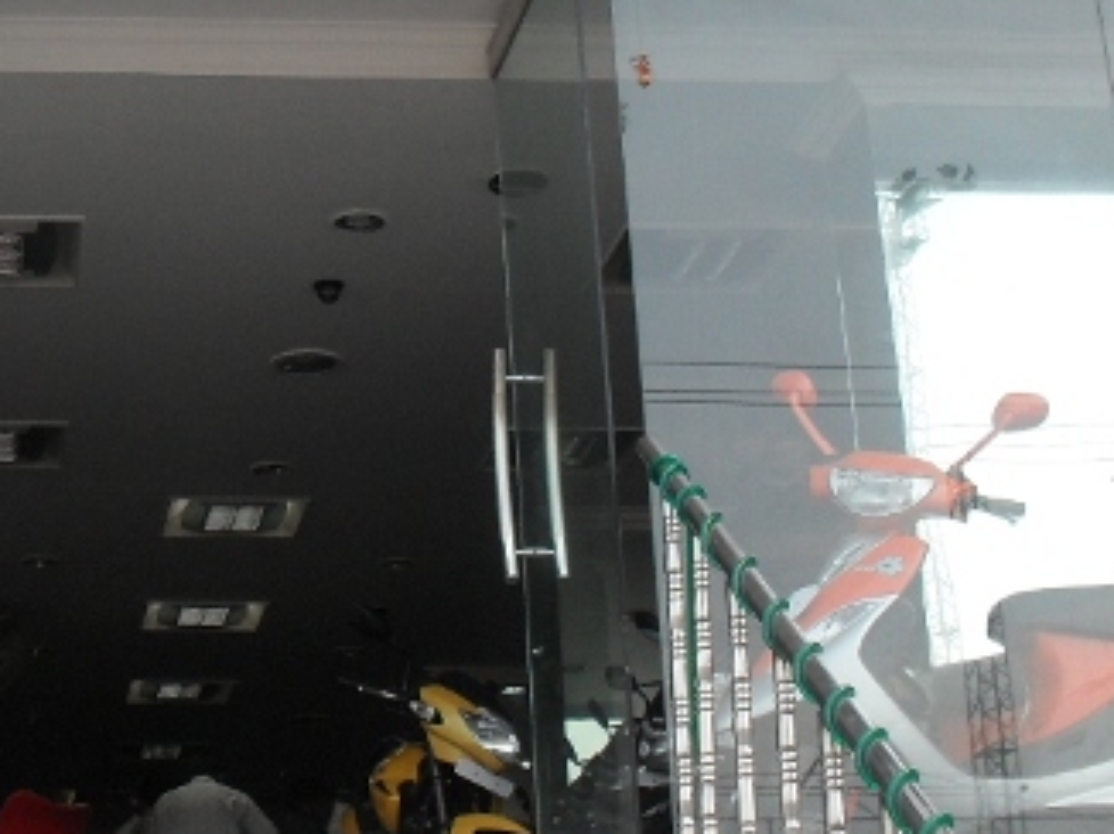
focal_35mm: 77
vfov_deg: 19.0
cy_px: 200
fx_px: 2476
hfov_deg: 24.8
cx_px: 181
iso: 80
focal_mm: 6.3
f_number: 2.8
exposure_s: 1/250
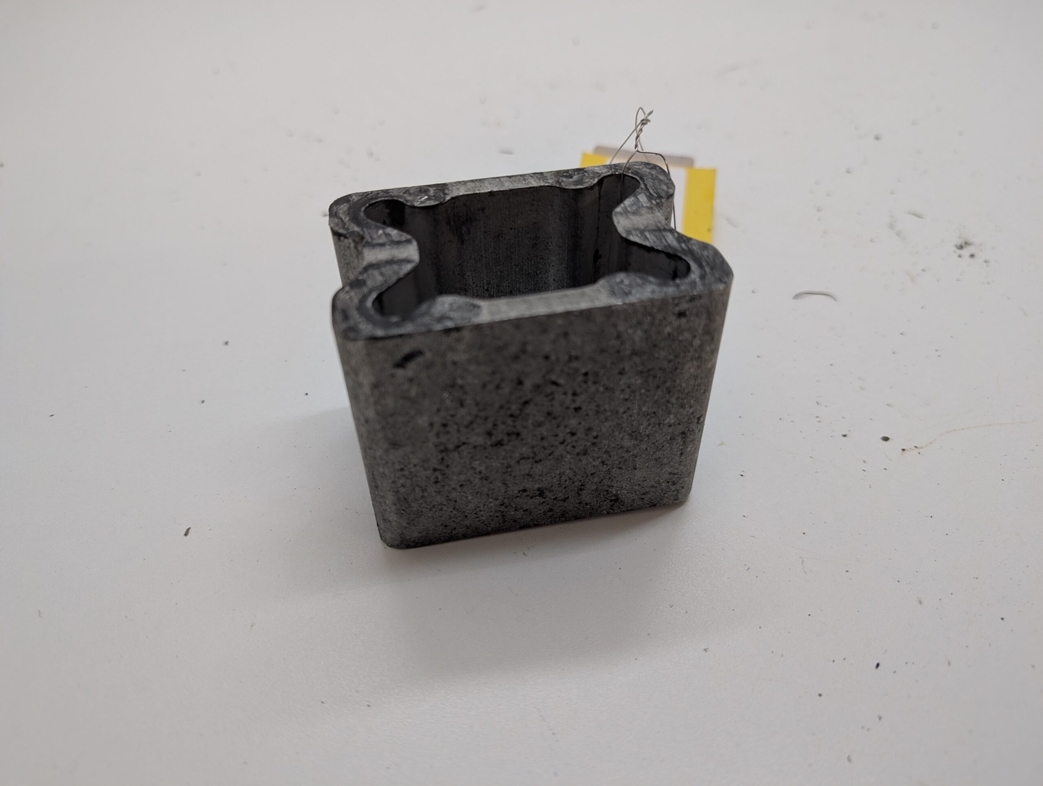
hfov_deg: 71.5
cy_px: 393
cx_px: 522
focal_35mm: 24
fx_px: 724
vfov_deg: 56.9
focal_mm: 6.9
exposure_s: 1/64.3
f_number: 1.68
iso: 64
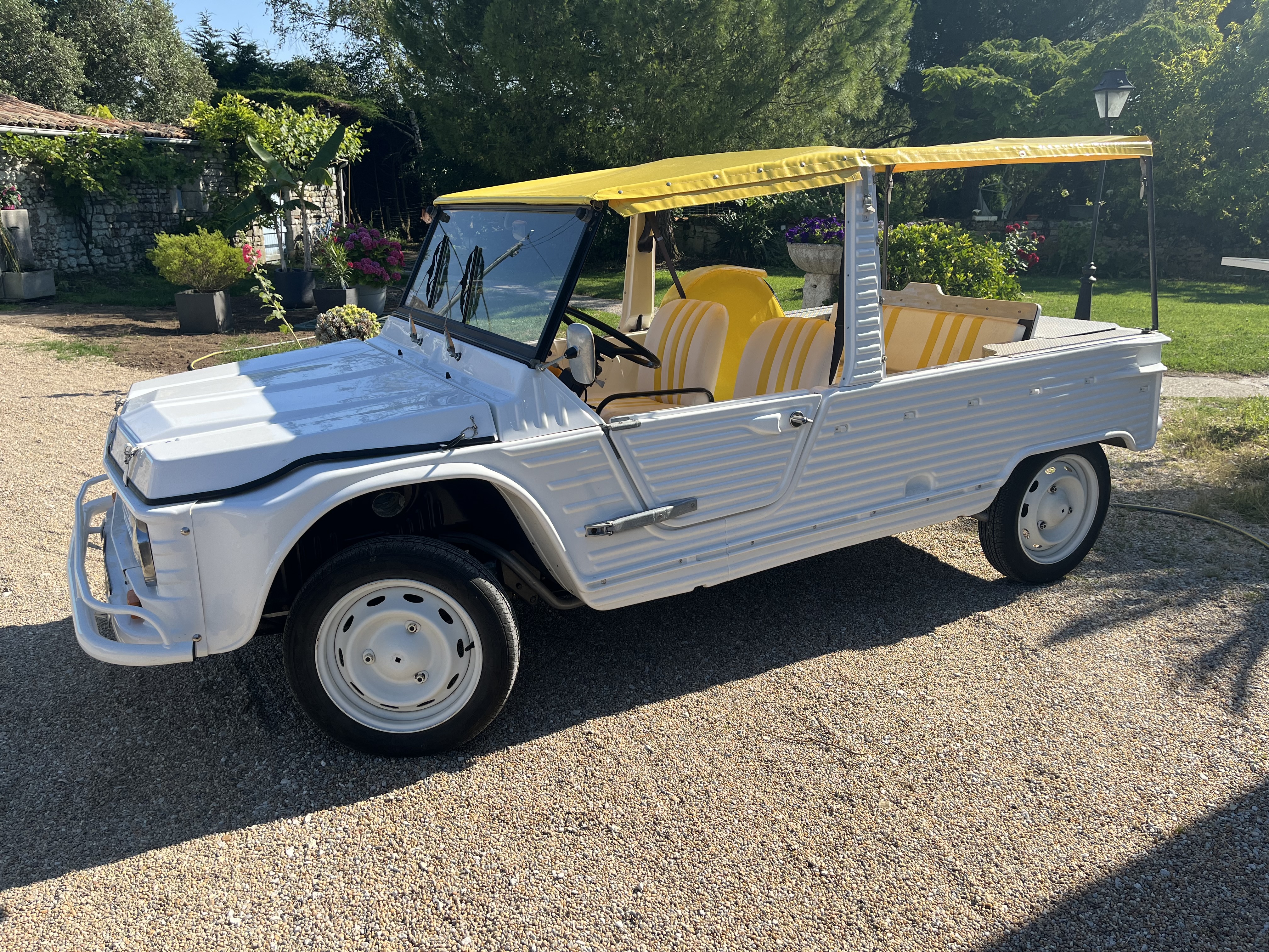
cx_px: 634
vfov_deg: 53.1
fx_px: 953
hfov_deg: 67.3
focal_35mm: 26
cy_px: 476
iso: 50
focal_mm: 5.1
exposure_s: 1/2268
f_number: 1.6
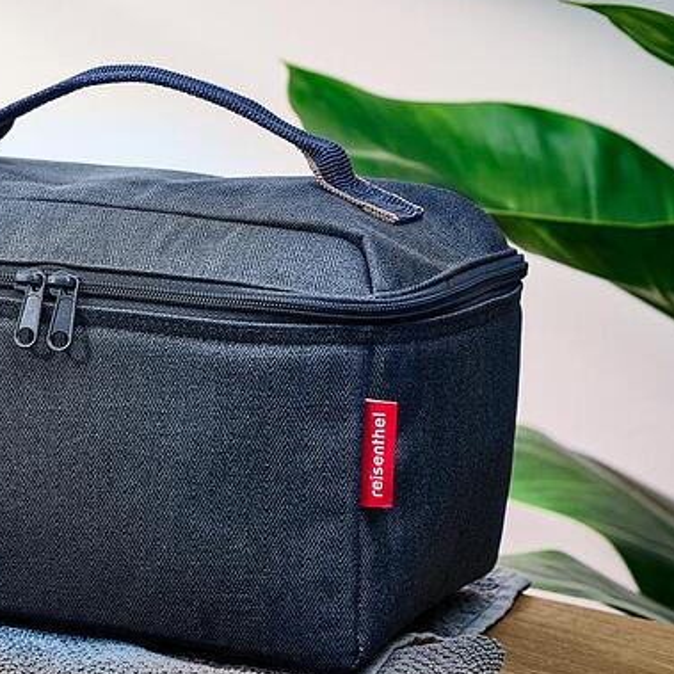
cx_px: -24
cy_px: 356
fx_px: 2996
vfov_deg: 12.8
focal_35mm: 136
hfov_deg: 12.7
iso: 160
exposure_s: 1/3
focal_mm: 70
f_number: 5.6
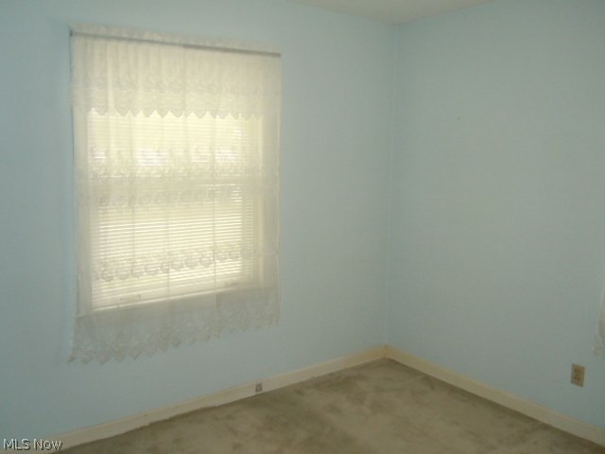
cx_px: 302
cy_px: 227
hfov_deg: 60.0
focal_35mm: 30
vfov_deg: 46.8
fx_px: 524
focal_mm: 5.4
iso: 400
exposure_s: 1/50
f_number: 3.5
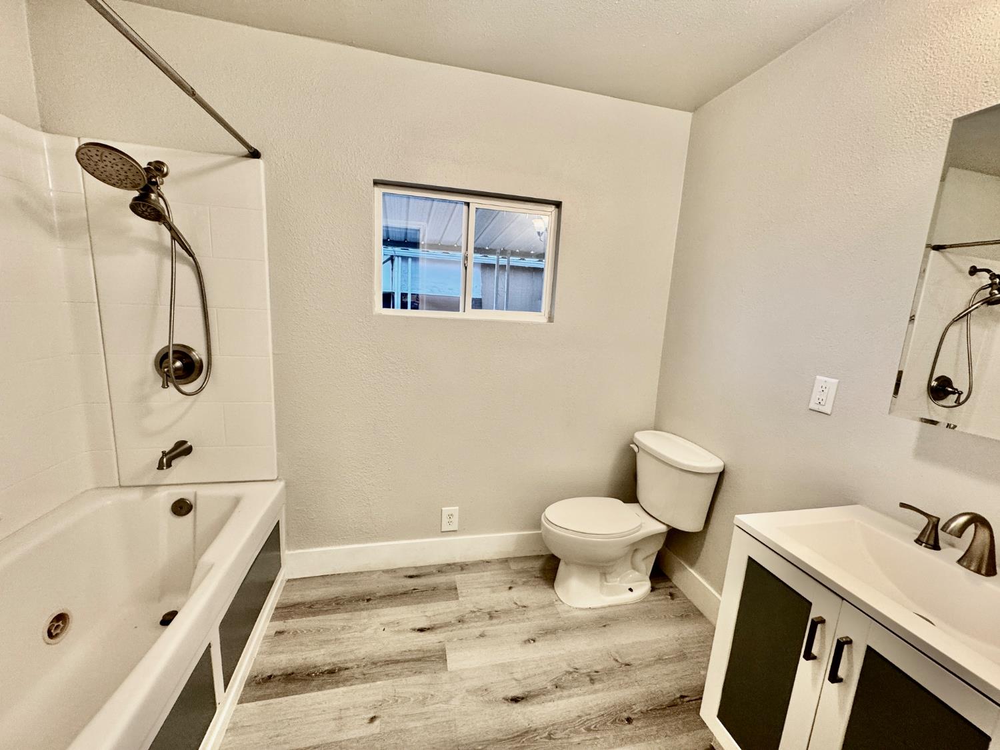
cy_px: 375
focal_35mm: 14
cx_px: 500
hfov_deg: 102.1
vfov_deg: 85.7
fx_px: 404
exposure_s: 1/120
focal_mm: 2.22
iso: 160
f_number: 2.2
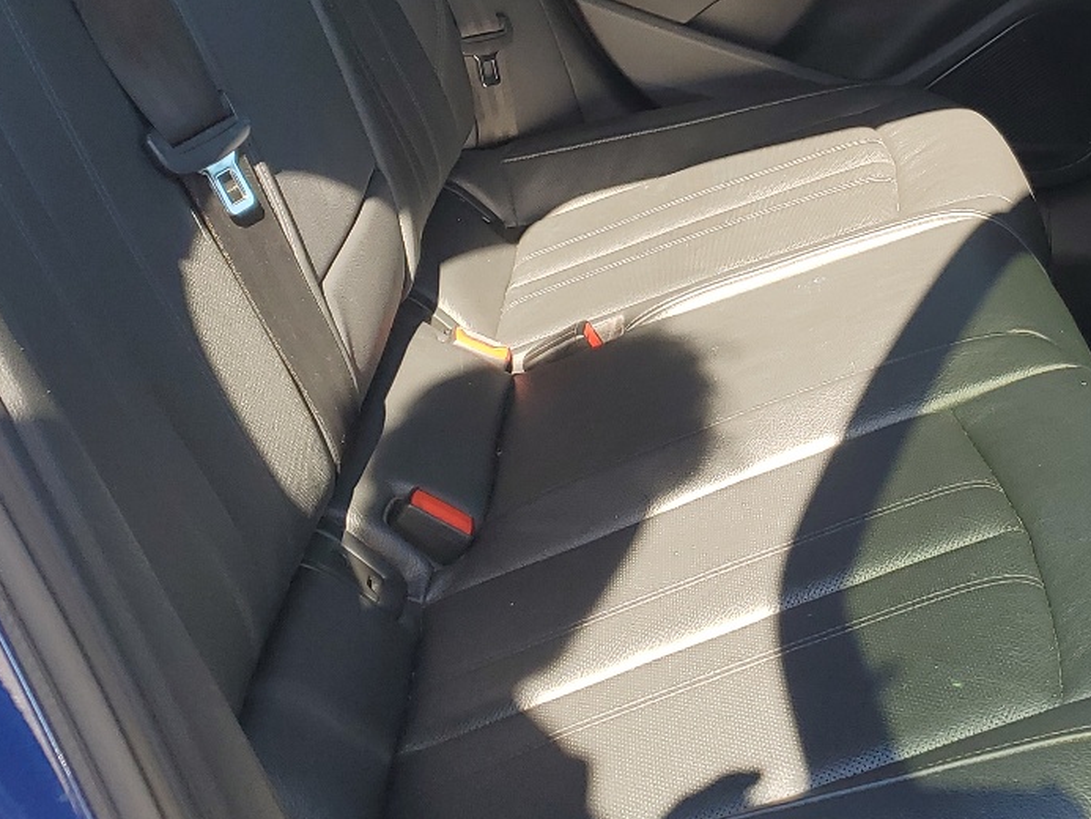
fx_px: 1891
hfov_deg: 31.1
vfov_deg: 23.9
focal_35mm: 60
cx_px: 923
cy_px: 126
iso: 50
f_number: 1.5
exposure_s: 1/270
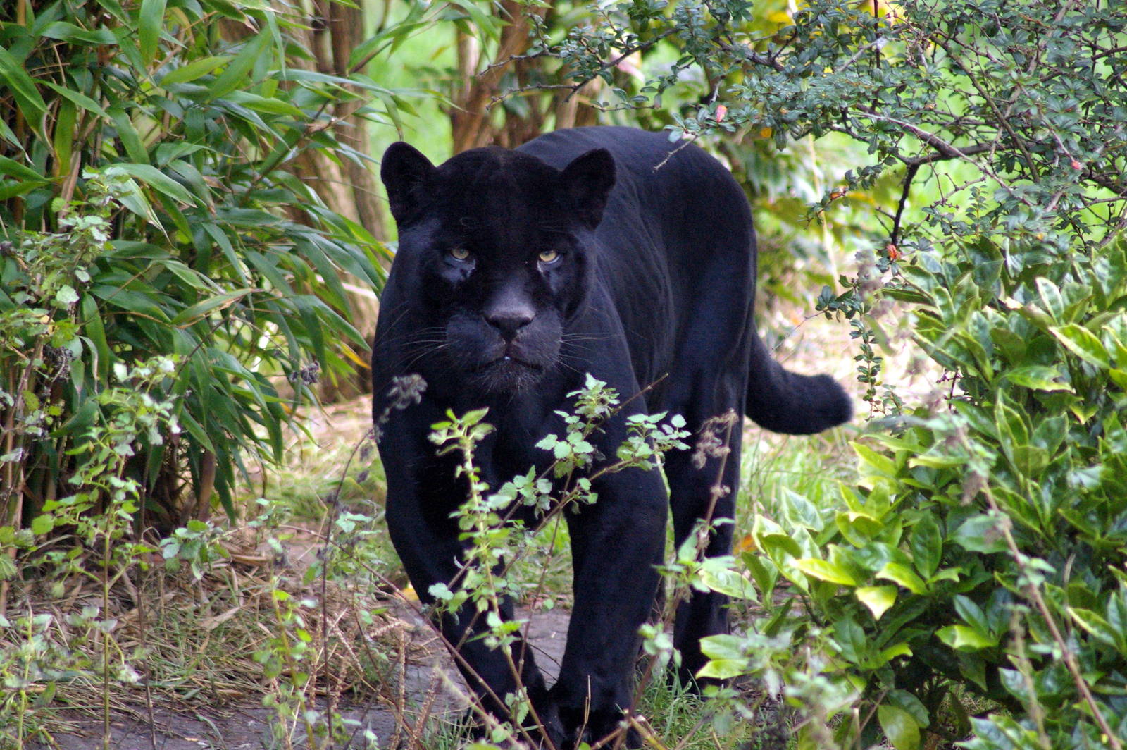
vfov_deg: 3.5
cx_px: 564
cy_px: 375
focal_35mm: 390
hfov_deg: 5.3
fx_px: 12199
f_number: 5.6
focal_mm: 260
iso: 1600
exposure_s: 1/180
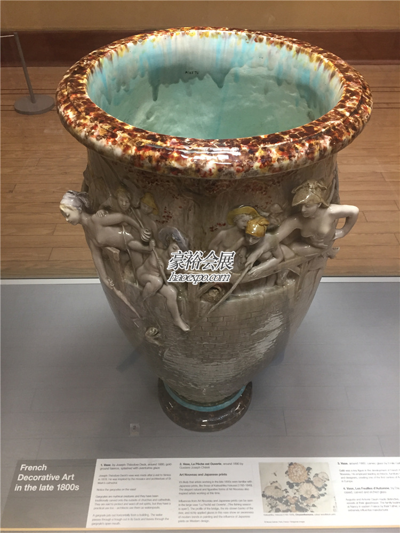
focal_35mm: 29
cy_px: 266
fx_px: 447
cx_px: 200
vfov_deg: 61.7
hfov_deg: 48.2
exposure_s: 1/33
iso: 160
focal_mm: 4.15
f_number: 2.2
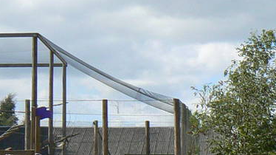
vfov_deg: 7.2
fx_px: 1229
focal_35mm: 168
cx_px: -64
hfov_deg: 12.5
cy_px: 116
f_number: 6.3
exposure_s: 1/500
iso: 80
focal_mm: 6
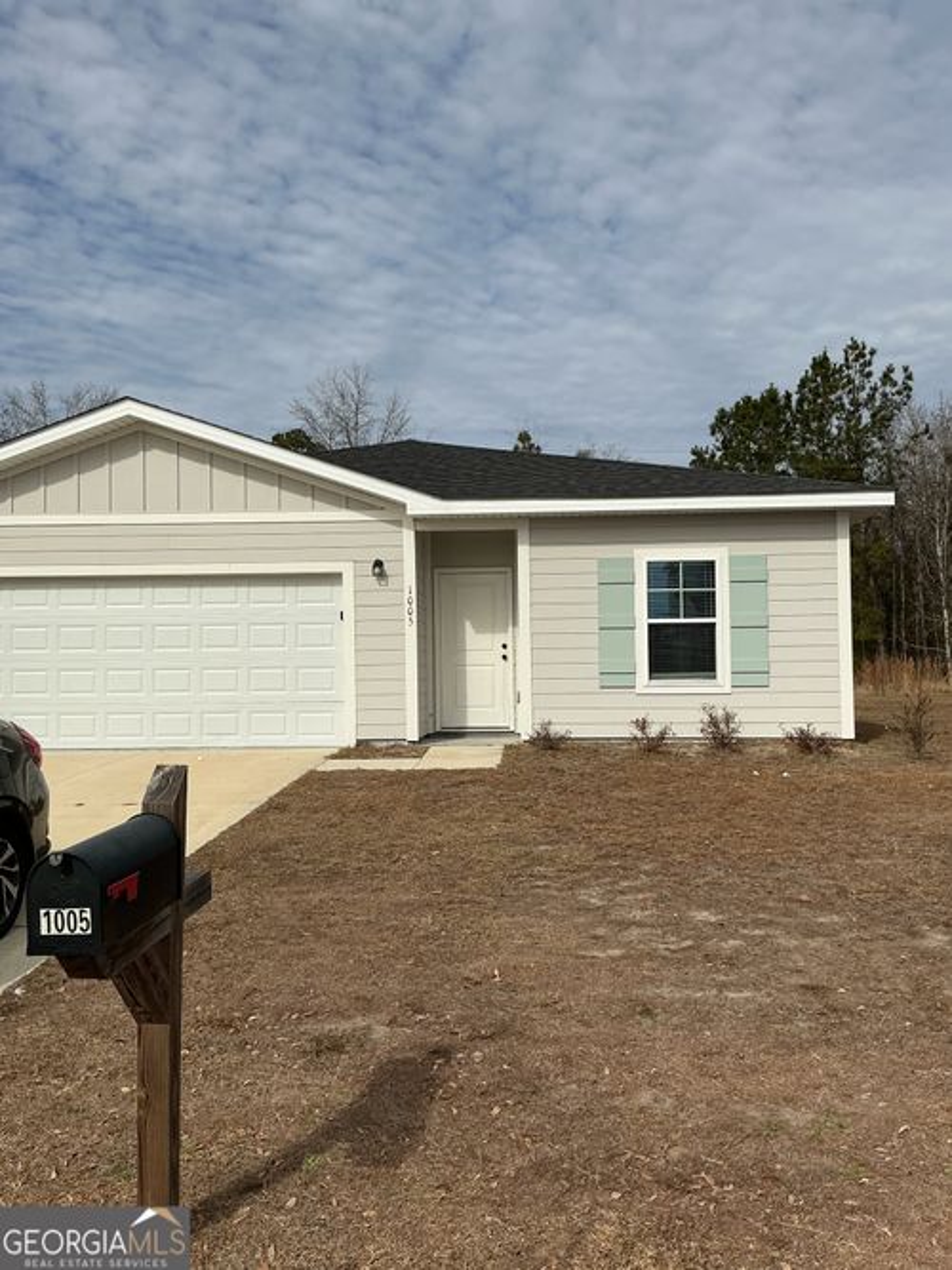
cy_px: 635
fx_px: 1064
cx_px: 476
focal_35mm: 29
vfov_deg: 61.7
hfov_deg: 48.2
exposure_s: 1/4405
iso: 25
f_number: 1.8
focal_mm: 3
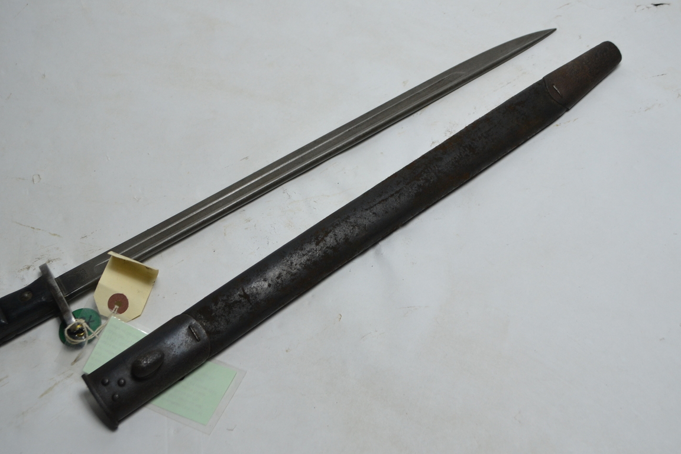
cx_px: 292
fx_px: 946
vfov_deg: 27.0
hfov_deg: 39.5
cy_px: 231
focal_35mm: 50
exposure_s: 1/30
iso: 400
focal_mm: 24
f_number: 4
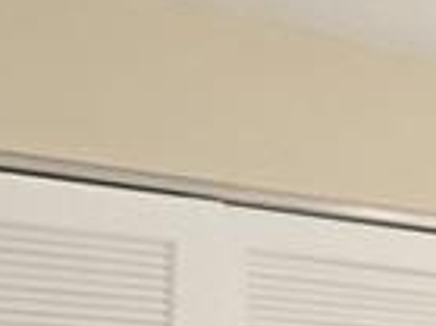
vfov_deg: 13.3
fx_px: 1334
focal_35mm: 106
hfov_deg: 15.6
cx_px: 816
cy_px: 458
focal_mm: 10
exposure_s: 1/80
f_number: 4.5
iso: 200
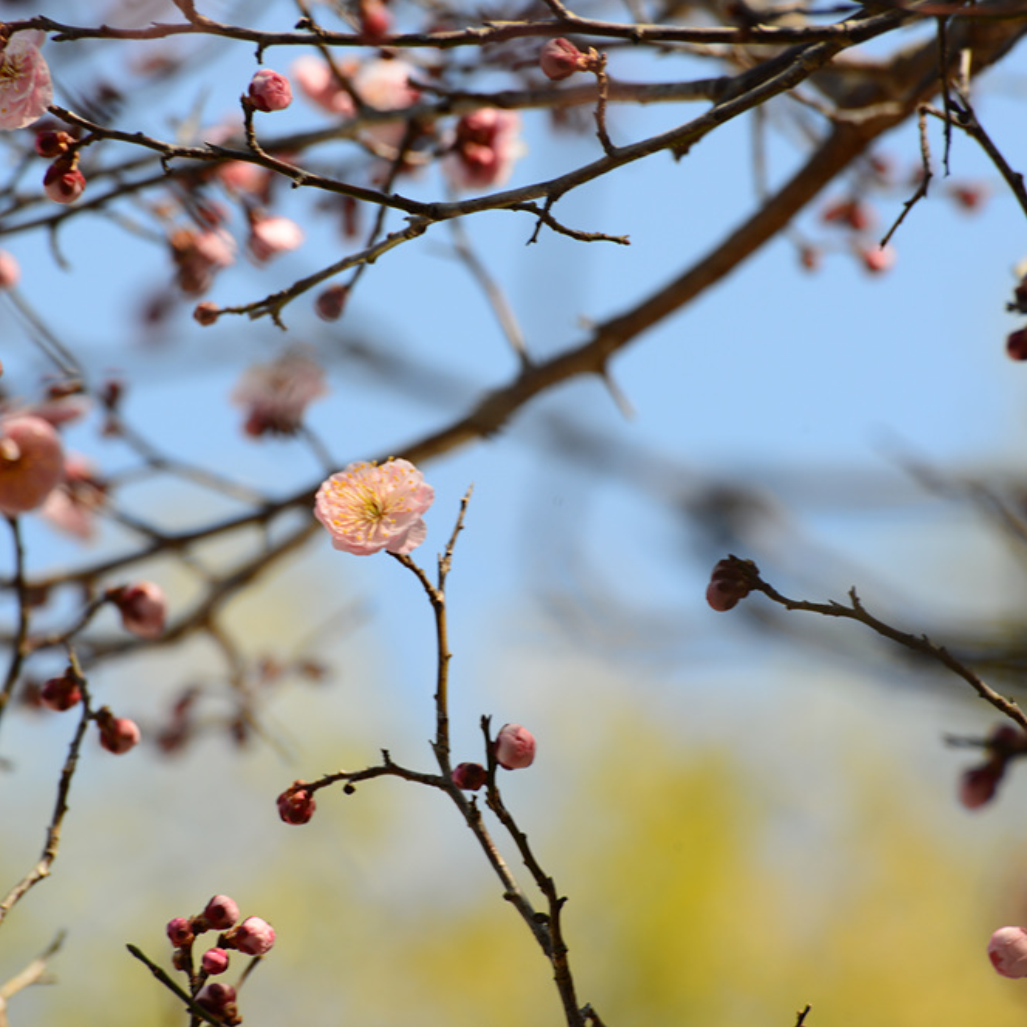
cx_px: 489
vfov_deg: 4.6
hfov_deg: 4.6
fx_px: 12889
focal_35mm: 384
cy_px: 513
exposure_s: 1/160
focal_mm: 300
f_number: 10
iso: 200
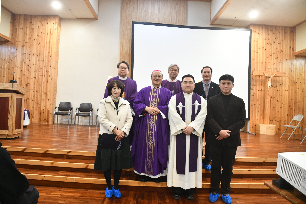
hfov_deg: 67.4
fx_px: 229
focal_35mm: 27
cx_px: 153
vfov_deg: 47.9
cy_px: 102
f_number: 3.5
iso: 1800
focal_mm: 18
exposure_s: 1/30
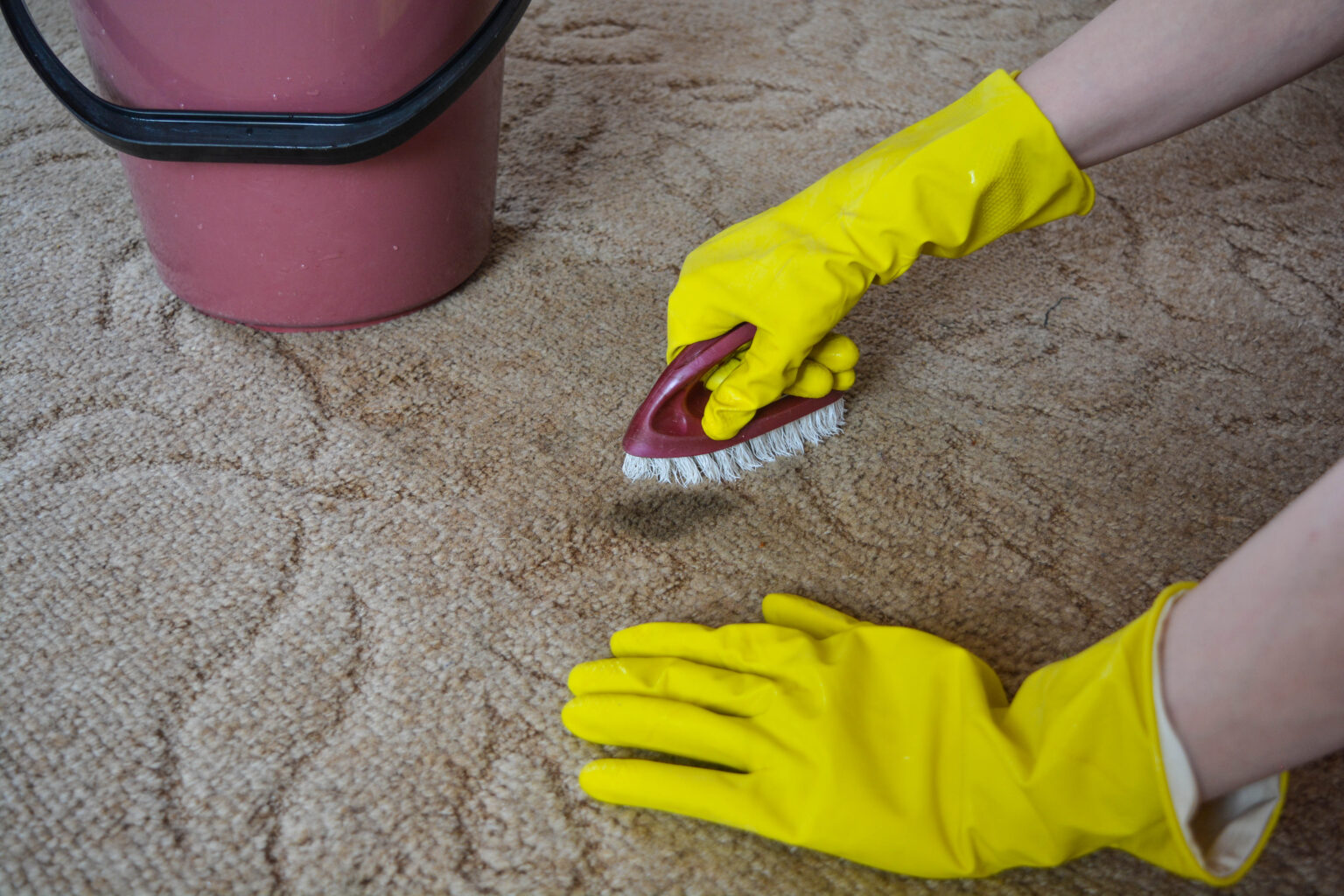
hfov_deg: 47.9
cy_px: 448
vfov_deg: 33.0
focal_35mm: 40
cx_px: 672
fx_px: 1512
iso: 400
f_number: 4
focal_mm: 27
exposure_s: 1/40
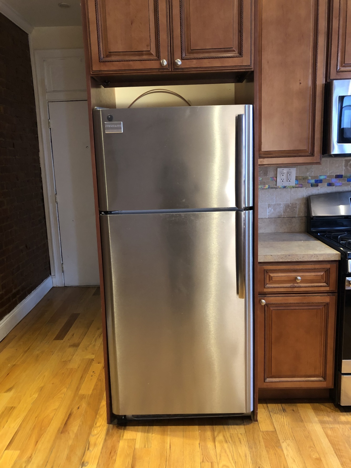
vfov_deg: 63.4
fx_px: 379
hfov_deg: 49.7
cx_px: 176
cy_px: 234
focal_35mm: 28
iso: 100
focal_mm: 3.99
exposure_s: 1/15
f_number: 1.8
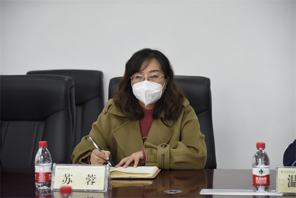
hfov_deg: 19.5
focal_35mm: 105
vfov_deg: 13.0
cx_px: 148
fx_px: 863
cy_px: 99
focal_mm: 105
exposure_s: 1/125
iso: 1100
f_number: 4.8
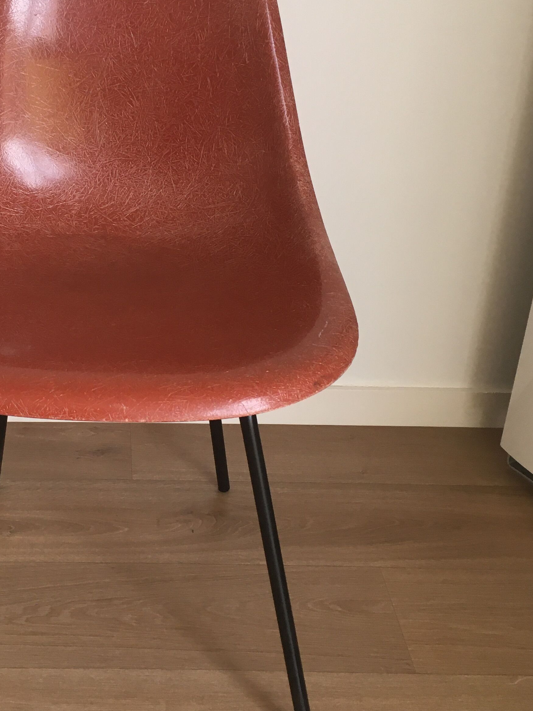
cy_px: 286
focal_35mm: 50
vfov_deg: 38.0
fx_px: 1027
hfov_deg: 28.5
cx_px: 110
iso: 32
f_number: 2.2
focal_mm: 4.15
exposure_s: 1/33
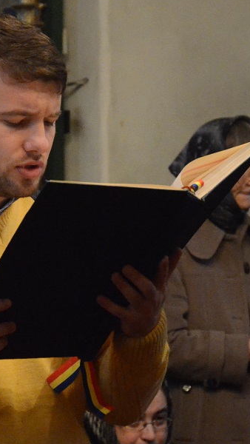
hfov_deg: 5.2
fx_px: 2767
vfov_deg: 9.2
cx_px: 21
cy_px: 271
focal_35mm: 235
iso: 6400
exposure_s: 1/60
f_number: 5.3
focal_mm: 75
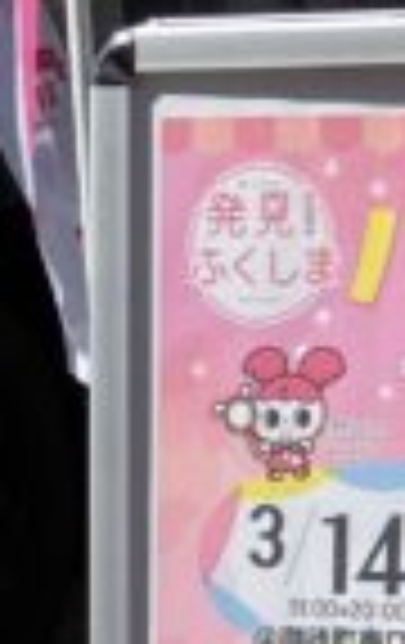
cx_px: 216
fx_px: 3725
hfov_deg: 6.2
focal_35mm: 212
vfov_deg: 8.9
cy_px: 1527
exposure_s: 1/3472
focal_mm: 3.99
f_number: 1.8
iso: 32
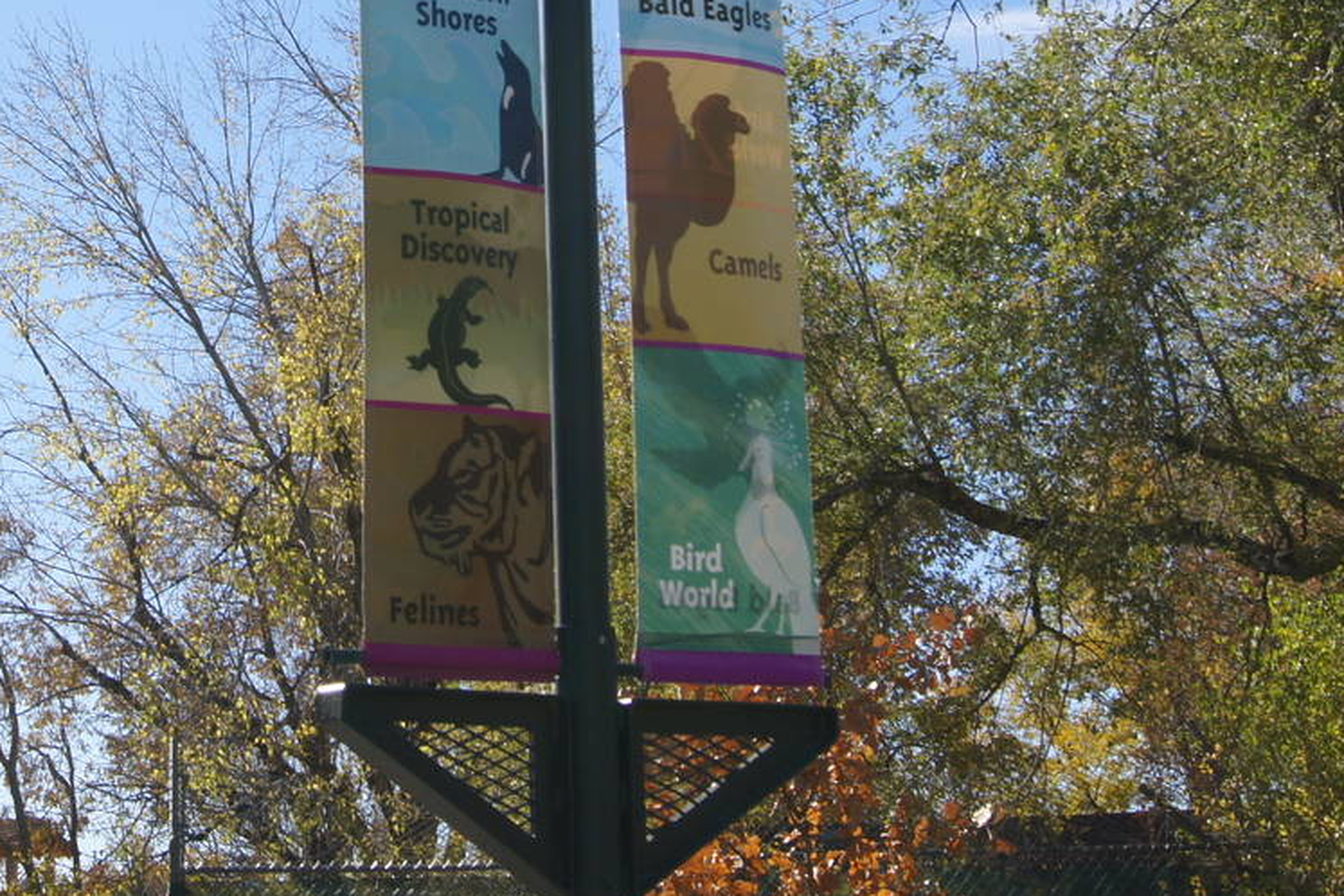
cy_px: -37
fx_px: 3360
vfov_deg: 14.9
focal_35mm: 90
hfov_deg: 22.3
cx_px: 228
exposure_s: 1/250
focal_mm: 28
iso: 200
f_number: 11
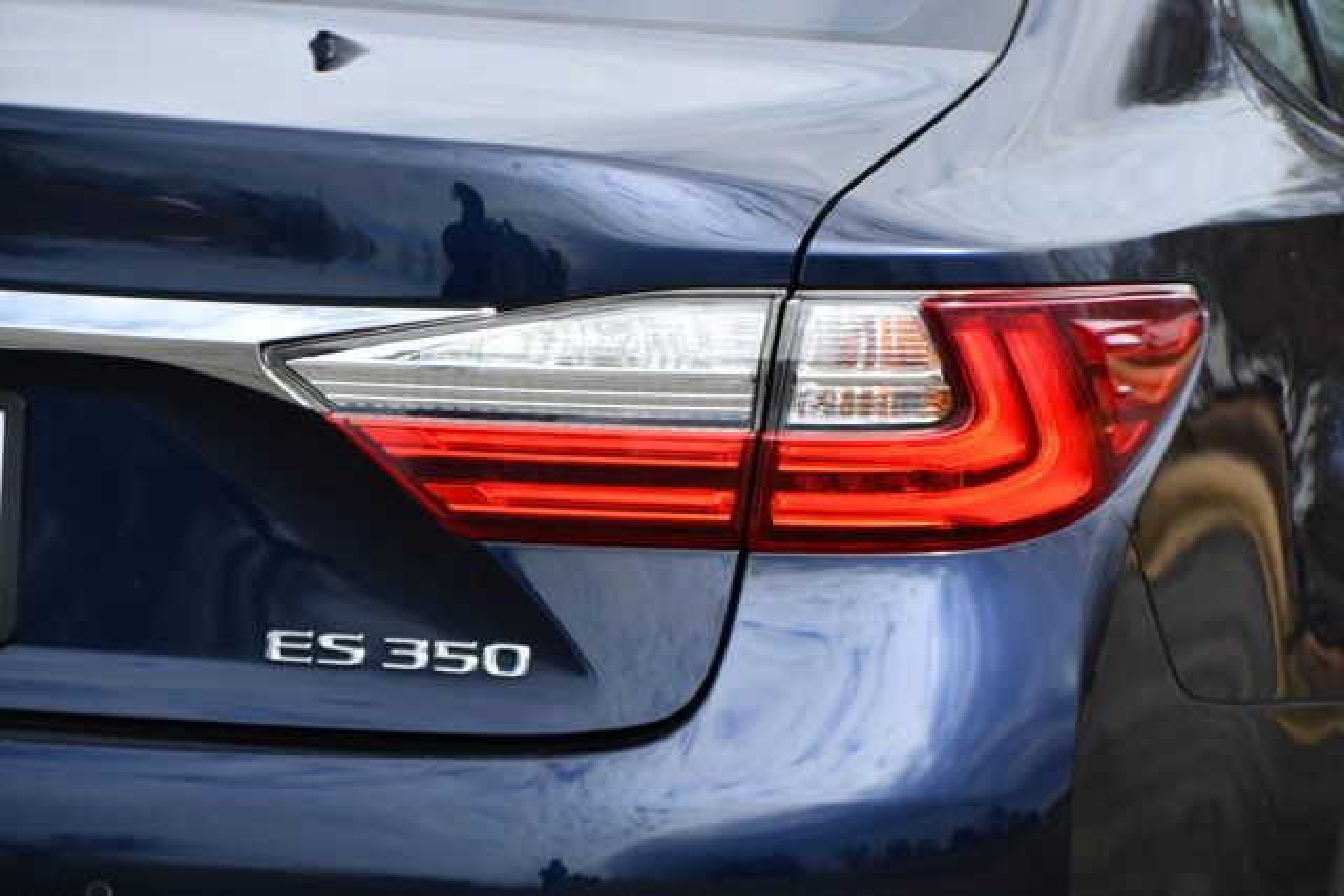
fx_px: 6833
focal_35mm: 183
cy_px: 448
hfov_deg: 11.2
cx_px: 672
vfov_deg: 7.5
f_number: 9
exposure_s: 1/320
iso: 100
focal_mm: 122
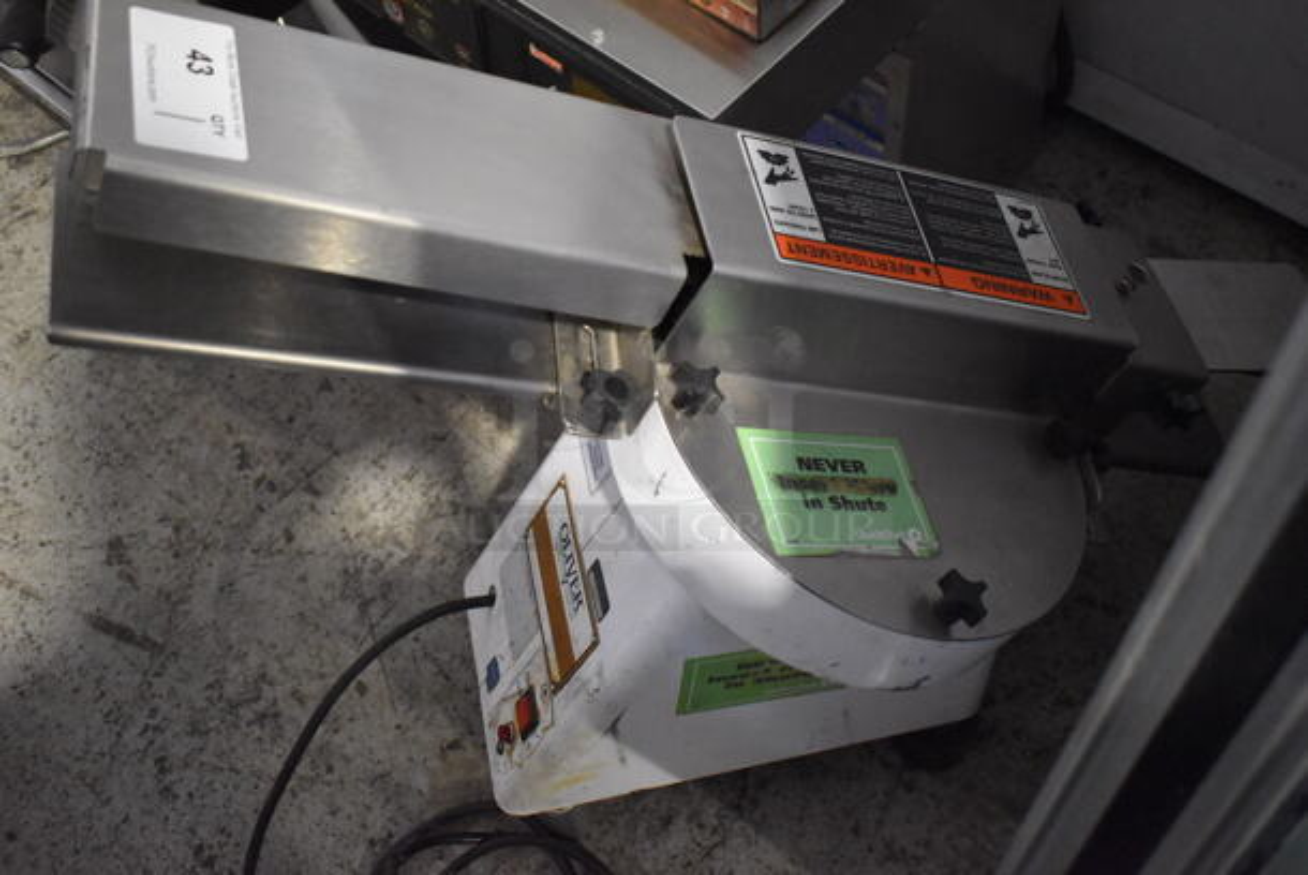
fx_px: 1418
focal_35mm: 39
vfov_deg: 34.3
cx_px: 654
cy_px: 438
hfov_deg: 49.5
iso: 7200
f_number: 4
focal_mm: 26
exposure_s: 1/125
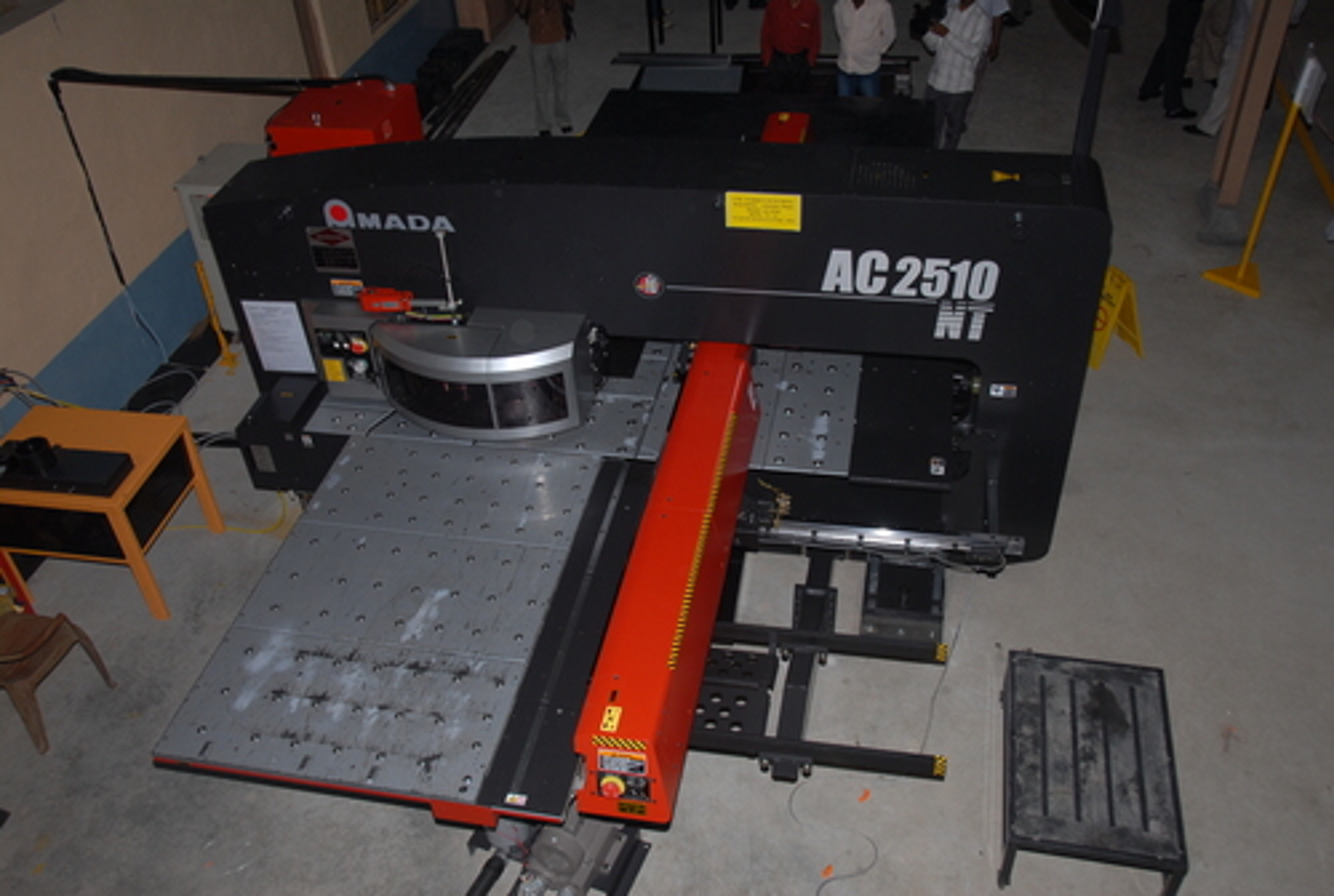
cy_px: 448
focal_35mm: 30
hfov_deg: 61.8
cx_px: 667
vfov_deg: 43.8
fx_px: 1114
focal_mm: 20
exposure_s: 1/125
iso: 200
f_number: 5.6
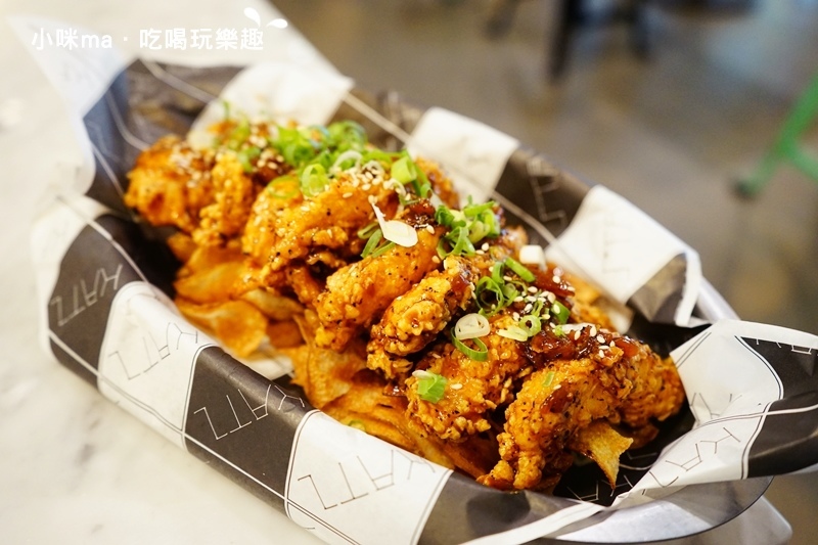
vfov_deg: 41.1
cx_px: 409
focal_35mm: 32
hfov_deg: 58.7
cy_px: 272
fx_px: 727
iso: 3200
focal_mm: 32
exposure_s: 1/60
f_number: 4
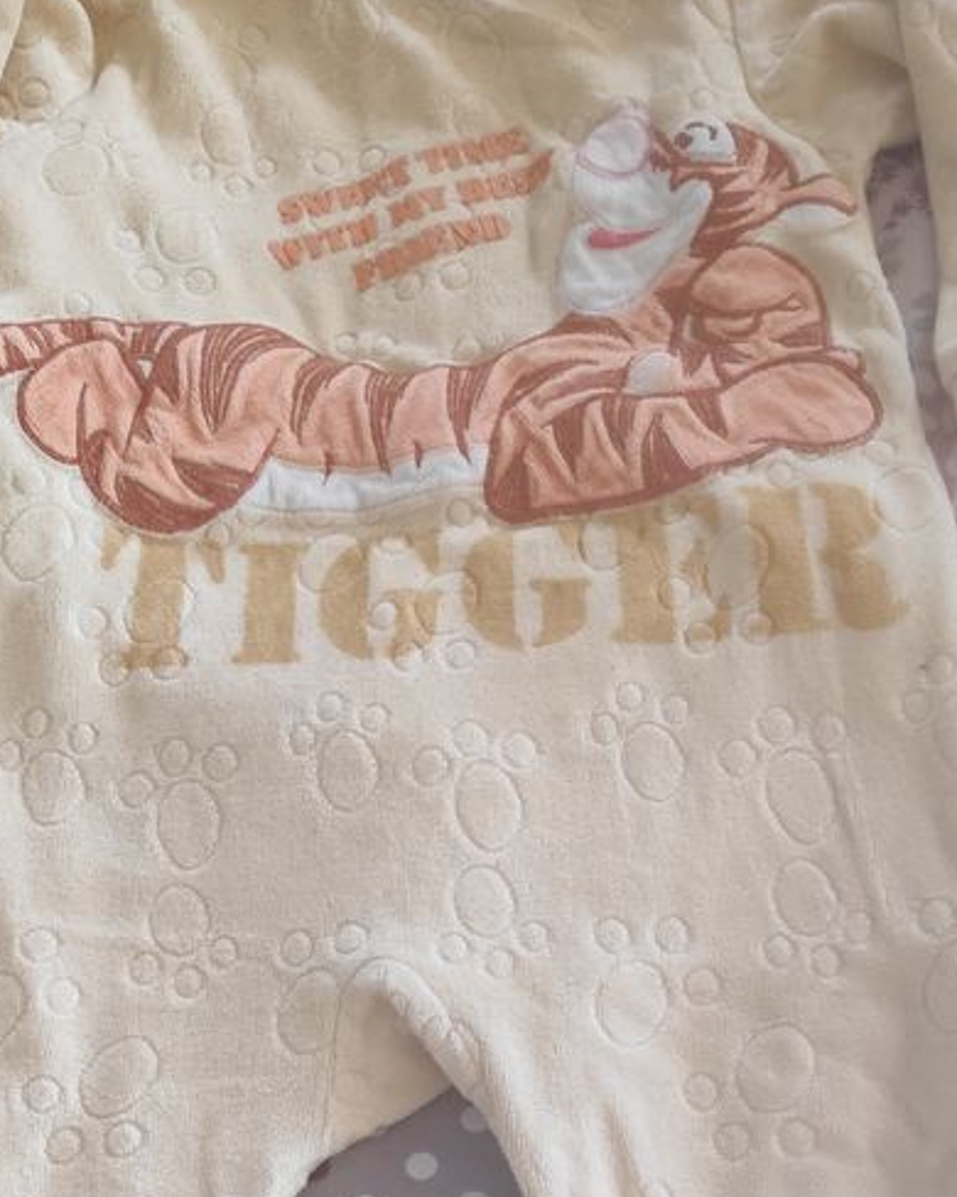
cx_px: 452
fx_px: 1417
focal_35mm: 40
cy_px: 1045
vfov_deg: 42.5
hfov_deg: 37.3
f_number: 1.9
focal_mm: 3.94
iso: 847
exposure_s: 1/100
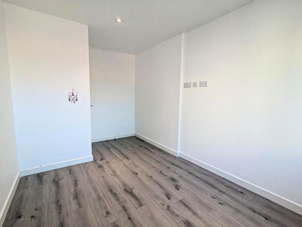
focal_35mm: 16
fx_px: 140
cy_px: 114
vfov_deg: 78.3
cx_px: 151
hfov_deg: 94.4
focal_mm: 2.35
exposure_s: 1/129
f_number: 2.2
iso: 51
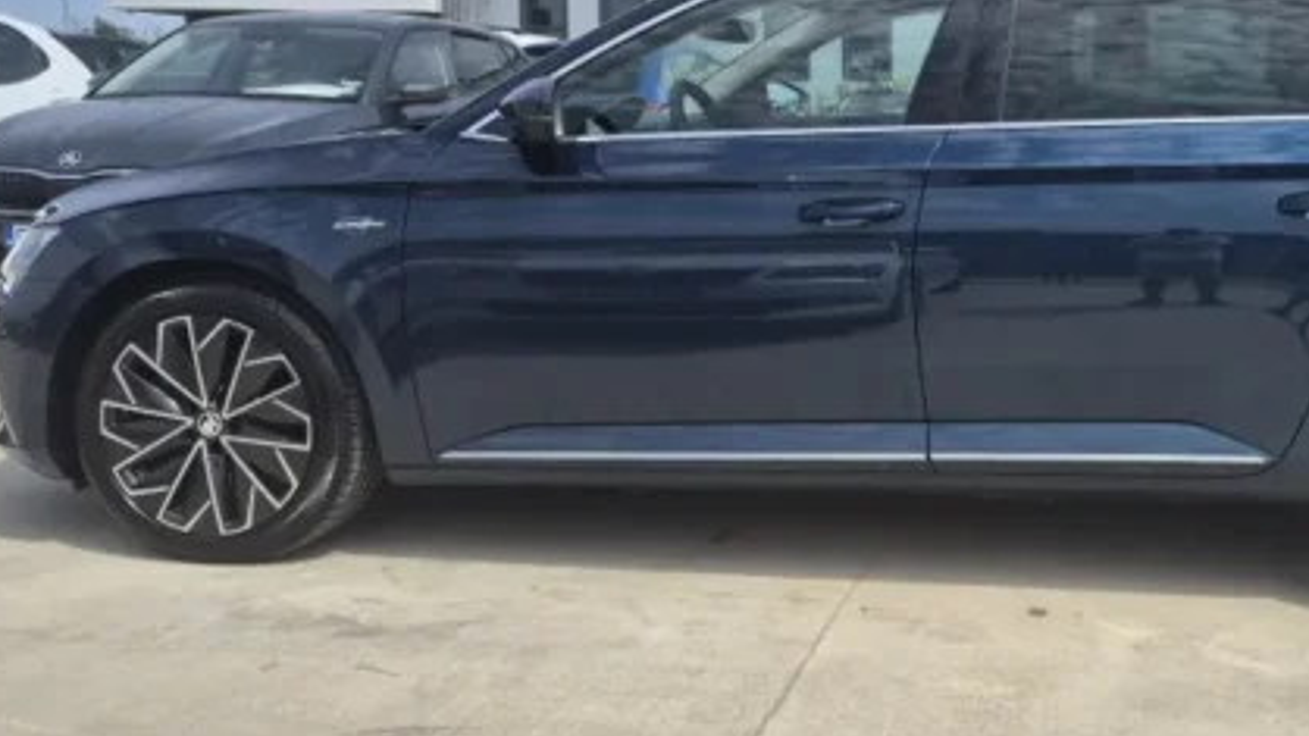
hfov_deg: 42.9
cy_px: 247
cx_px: 1008
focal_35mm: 46
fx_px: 1596
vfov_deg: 25.8
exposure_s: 1/2792
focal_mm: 5.4
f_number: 1.8
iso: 25
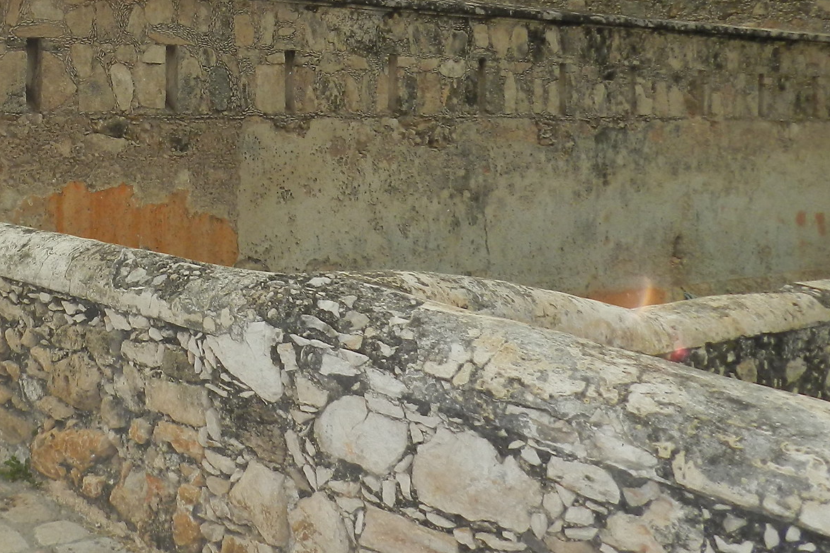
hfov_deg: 37.2
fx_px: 1129
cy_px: 80
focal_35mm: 49
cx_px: 55
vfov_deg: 26.8
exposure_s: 1/400
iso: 160
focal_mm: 4
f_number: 3.4
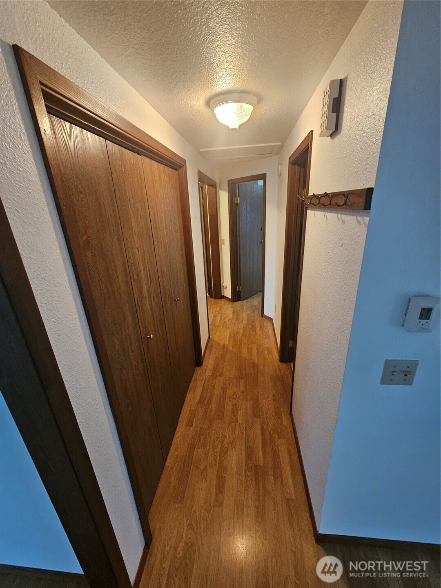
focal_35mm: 13
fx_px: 221
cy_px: 294
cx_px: 220
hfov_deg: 89.9
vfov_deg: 106.2
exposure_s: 1/30
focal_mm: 2.2
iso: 320
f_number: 2.2
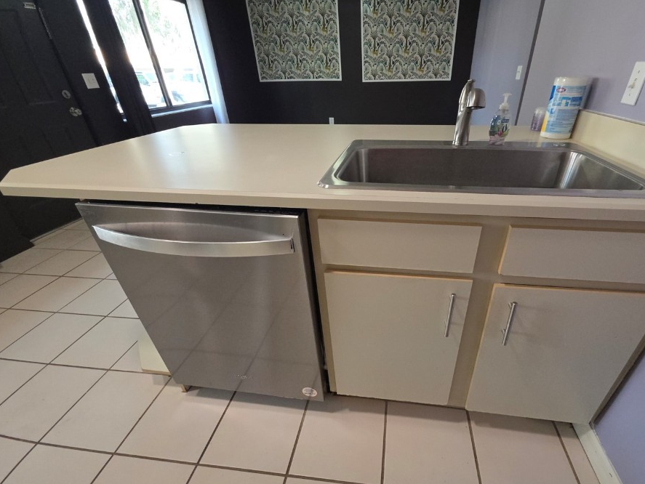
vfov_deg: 81.8
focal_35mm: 15
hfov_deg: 97.6
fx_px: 280
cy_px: 245
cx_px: 364
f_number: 1.9
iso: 200
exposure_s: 1/120
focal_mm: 2.2
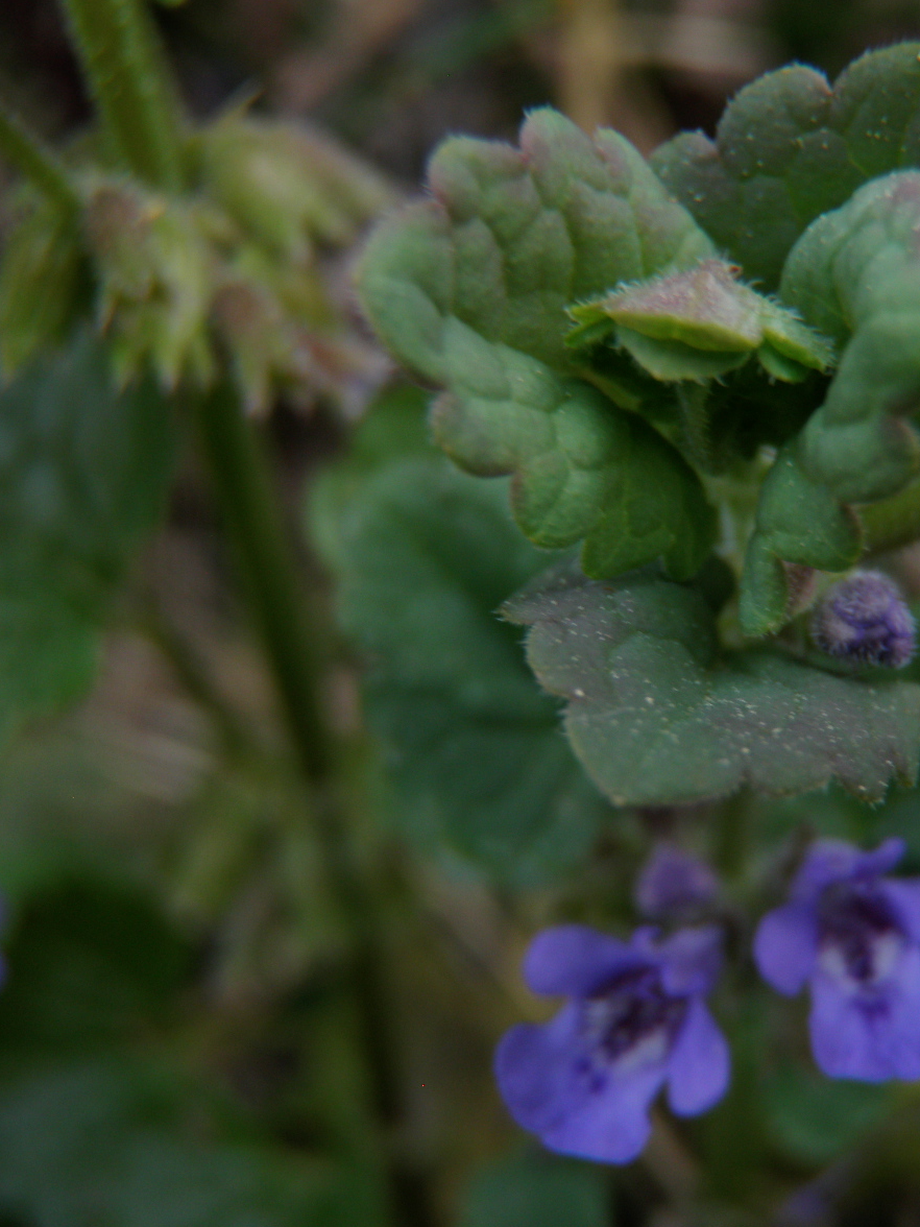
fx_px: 1736
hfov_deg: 29.1
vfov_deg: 38.9
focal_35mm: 49
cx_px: 710
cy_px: 604
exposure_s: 1/50
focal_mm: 6.53
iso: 50
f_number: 4.1
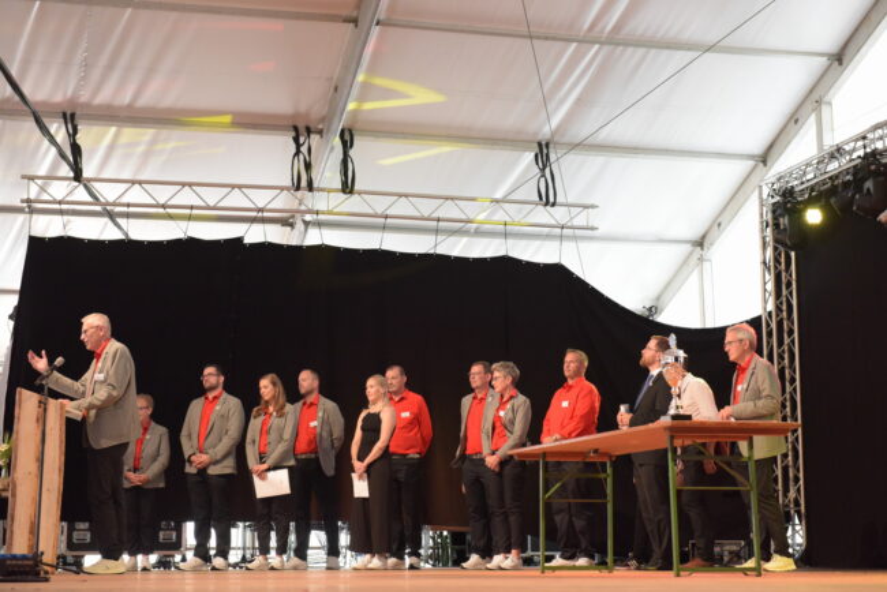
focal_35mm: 70
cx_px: 444
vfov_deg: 19.5
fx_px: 1725
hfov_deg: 28.8
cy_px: 296
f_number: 5.6
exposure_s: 1/250
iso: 5000
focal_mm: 70
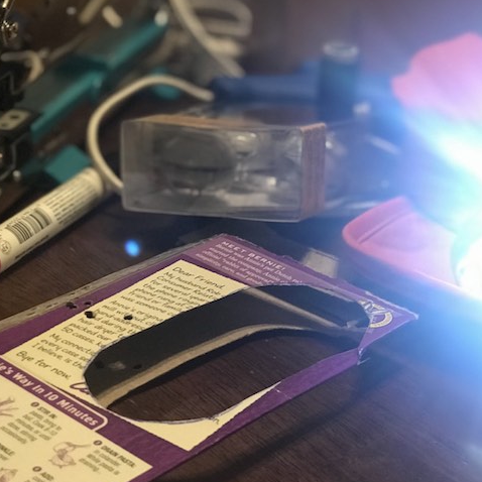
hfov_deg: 21.8
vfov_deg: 21.9
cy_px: 232
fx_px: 1245
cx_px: 348
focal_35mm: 79
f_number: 2.8
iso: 400
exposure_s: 1/59
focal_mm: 6.6
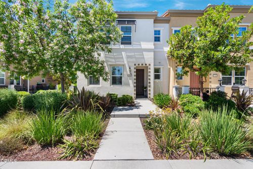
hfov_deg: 96.7
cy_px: 84
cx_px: 126
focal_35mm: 16
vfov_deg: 73.8
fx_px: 113
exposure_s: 1/200
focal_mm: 16
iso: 400
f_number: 8
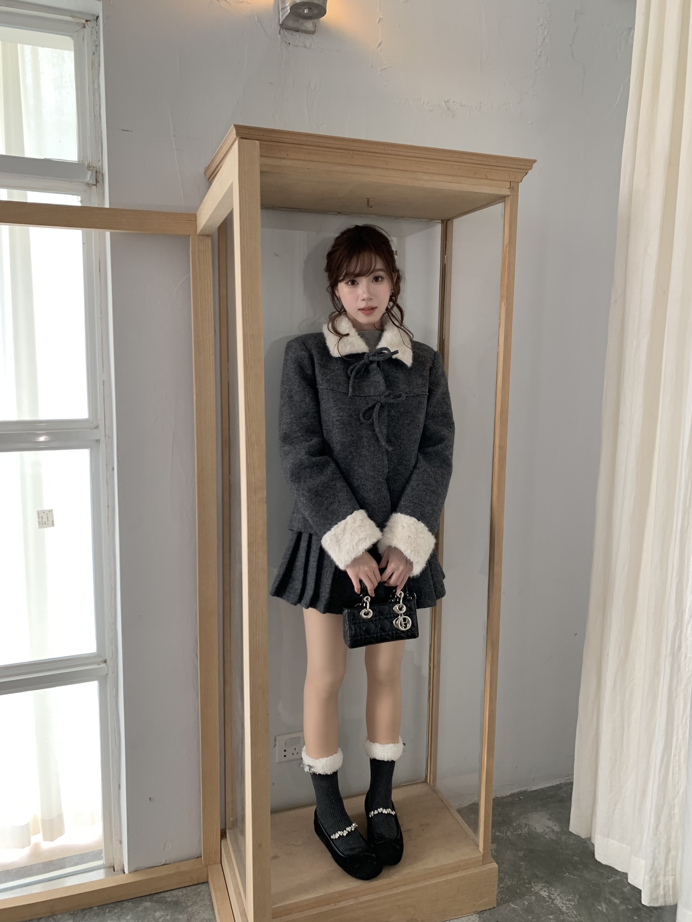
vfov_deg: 67.3
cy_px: 461
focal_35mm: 26
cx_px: 346
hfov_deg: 53.1
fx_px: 693
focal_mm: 4.25
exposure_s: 1/61
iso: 100
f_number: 1.8
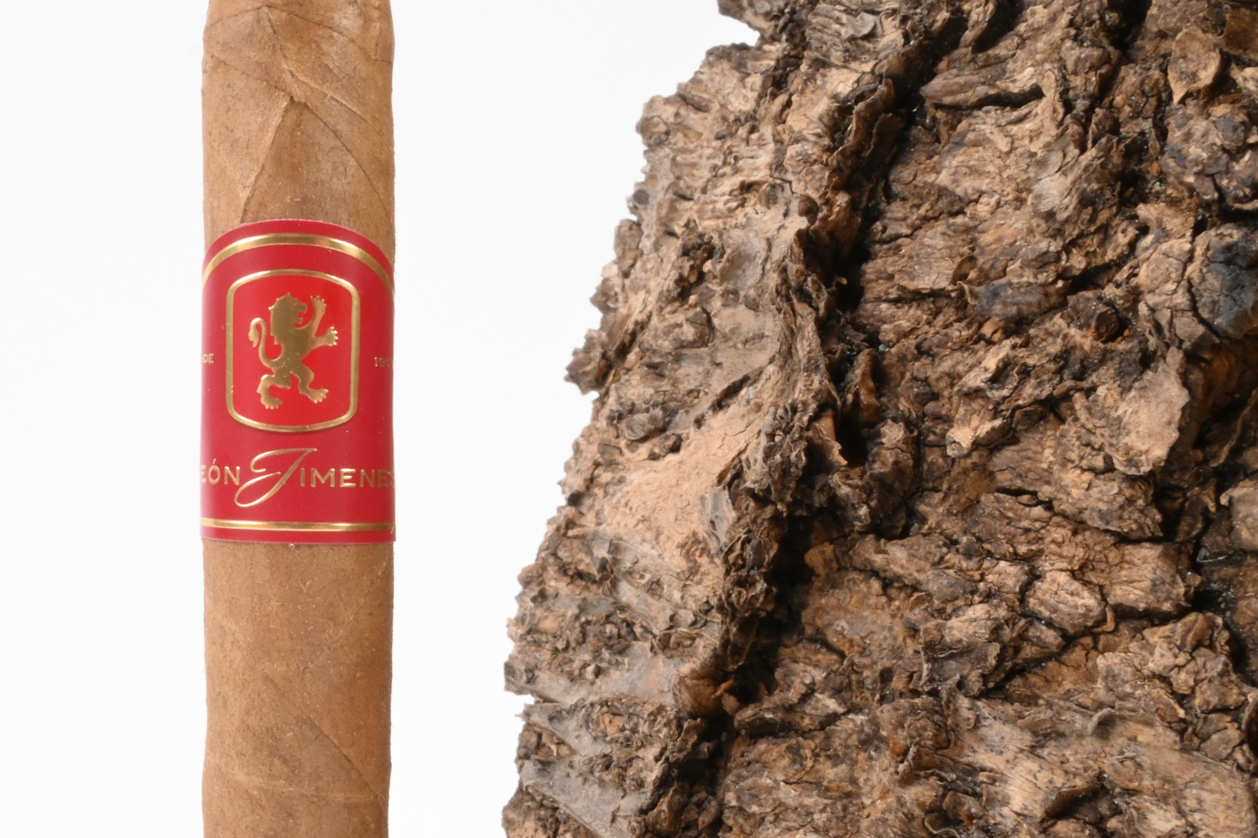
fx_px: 2059
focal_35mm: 59
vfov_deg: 22.9
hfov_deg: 33.2
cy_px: 549
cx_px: 303
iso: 640
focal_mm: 21
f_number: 22
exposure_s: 1/15
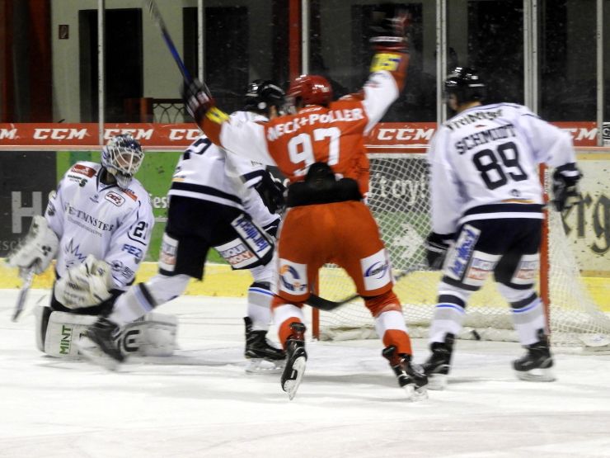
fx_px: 3524
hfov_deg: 9.9
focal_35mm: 200
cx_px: 305
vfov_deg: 7.4
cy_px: 229
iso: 800
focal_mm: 35.8
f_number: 5.3
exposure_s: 1/50
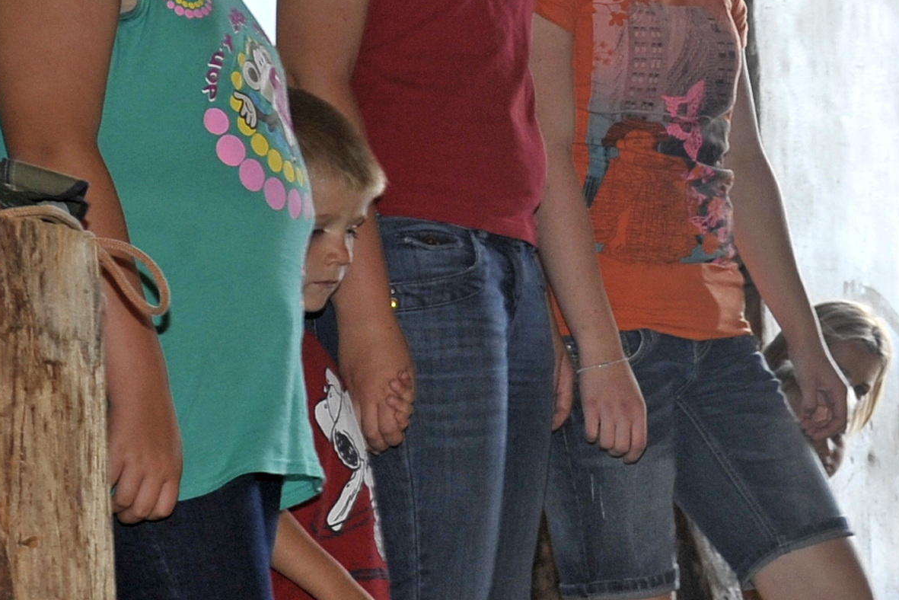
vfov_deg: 10.8
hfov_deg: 16.0
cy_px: 516
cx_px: 834
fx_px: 3147
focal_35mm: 126
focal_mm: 35
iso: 400
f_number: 5.6
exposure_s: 1/80
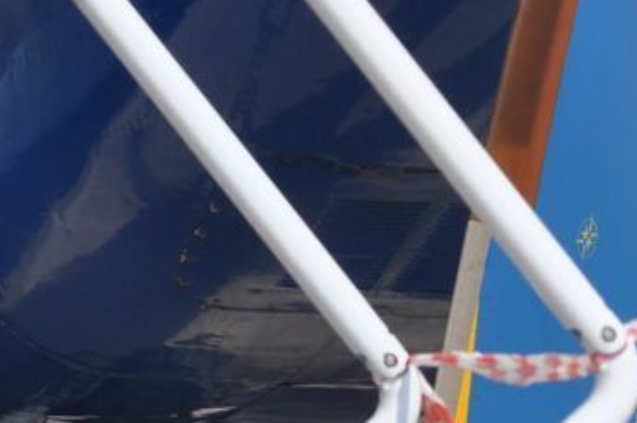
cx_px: 470
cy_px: -278
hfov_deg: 4.2
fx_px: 8764
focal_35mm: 496
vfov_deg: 2.8
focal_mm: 90
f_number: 8
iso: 200
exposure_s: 1/640
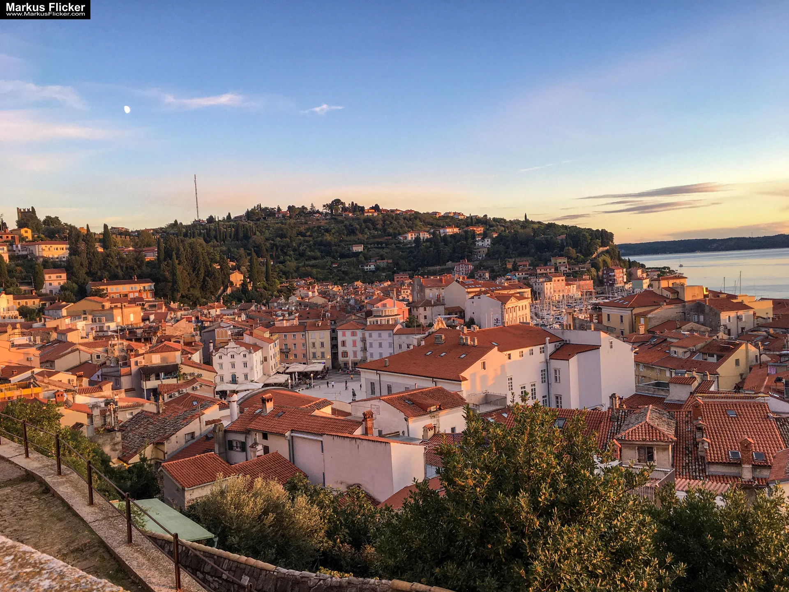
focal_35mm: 29
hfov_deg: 61.7
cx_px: 394
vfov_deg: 48.2
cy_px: 296
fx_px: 661
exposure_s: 1/100
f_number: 2.2
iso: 25
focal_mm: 4.15
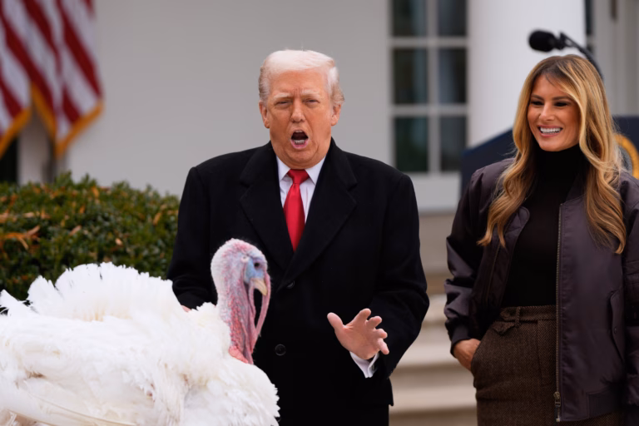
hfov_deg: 10.3
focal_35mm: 200
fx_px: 3550
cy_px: 213
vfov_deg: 6.9
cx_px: 320
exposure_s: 1/500
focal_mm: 200
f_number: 3.5
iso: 125
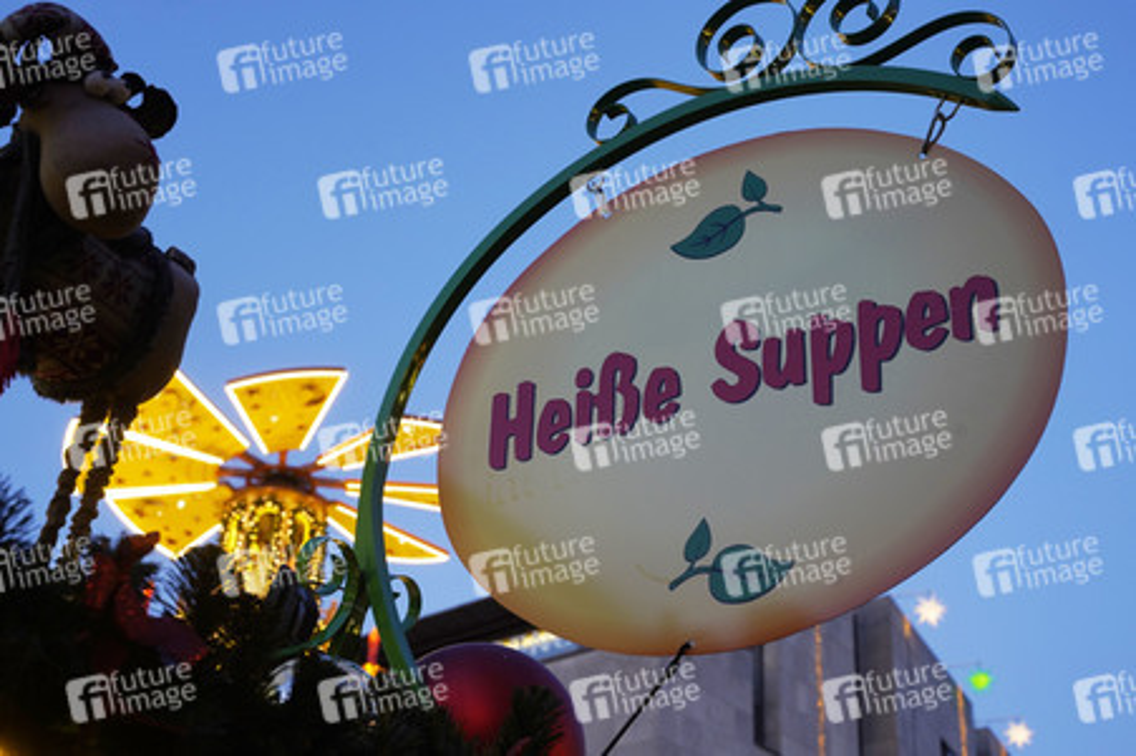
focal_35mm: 55
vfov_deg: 24.6
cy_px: 378
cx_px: 568
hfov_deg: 36.3
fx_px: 1734
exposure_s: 1/40
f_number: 7.1
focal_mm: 55
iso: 640
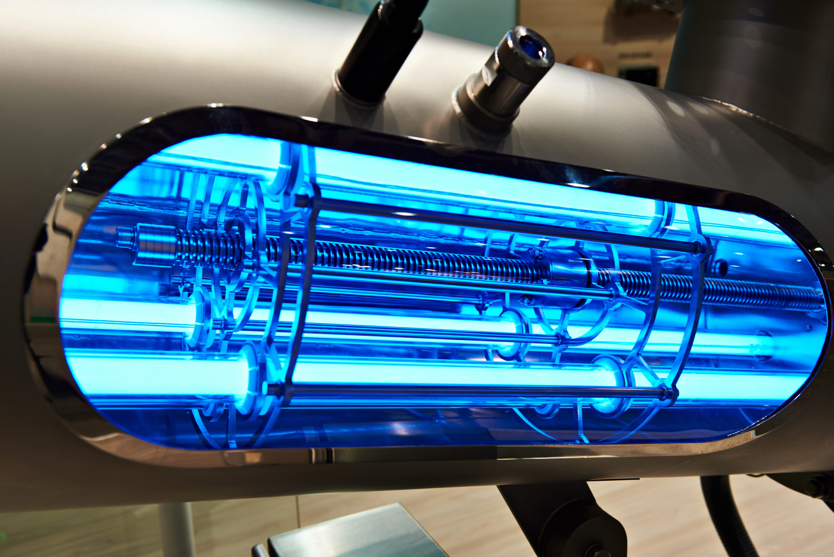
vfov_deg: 35.1
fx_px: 881
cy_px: 278
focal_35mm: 38
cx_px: 417
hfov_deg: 50.7
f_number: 5
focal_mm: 38
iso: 200
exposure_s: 1/60
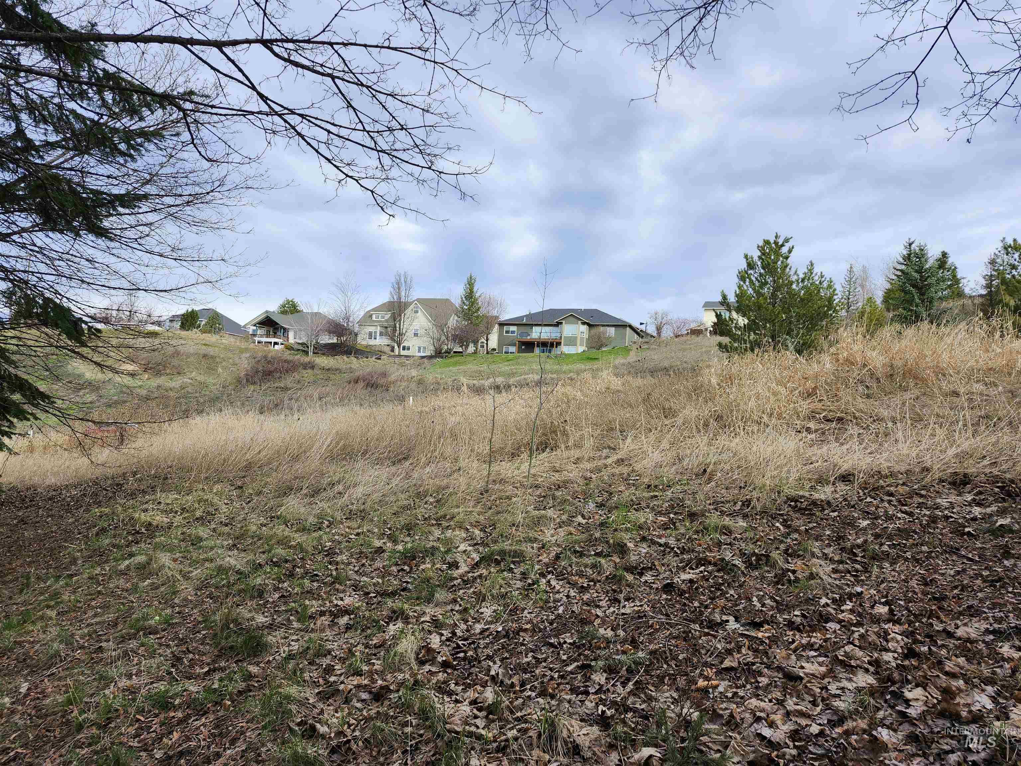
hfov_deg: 73.9
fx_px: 678
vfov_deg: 58.9
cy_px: 383
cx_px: 510
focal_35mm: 23
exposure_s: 1/801
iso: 25
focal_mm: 5.54
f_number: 1.8
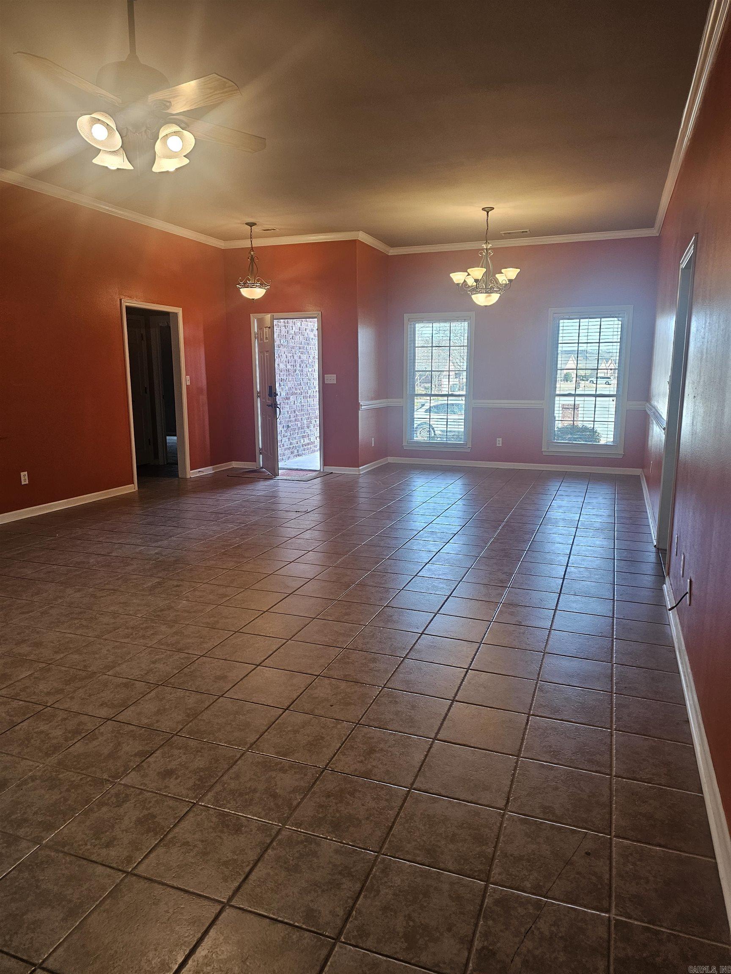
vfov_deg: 73.9
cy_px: 487
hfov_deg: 58.9
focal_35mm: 23
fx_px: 648
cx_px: 366
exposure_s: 1/120
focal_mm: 6.3
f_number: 1.7
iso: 160
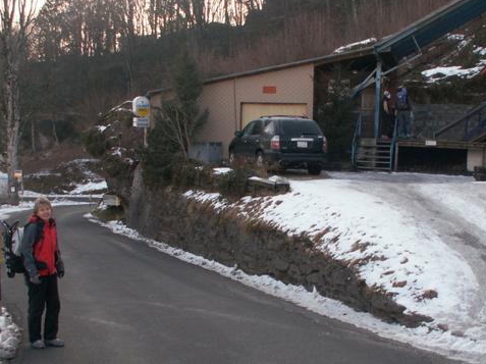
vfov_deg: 30.8
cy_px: 218
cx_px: 284
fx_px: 659
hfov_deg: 40.3
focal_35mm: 47
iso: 50
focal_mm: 5.86
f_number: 4
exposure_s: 1/80
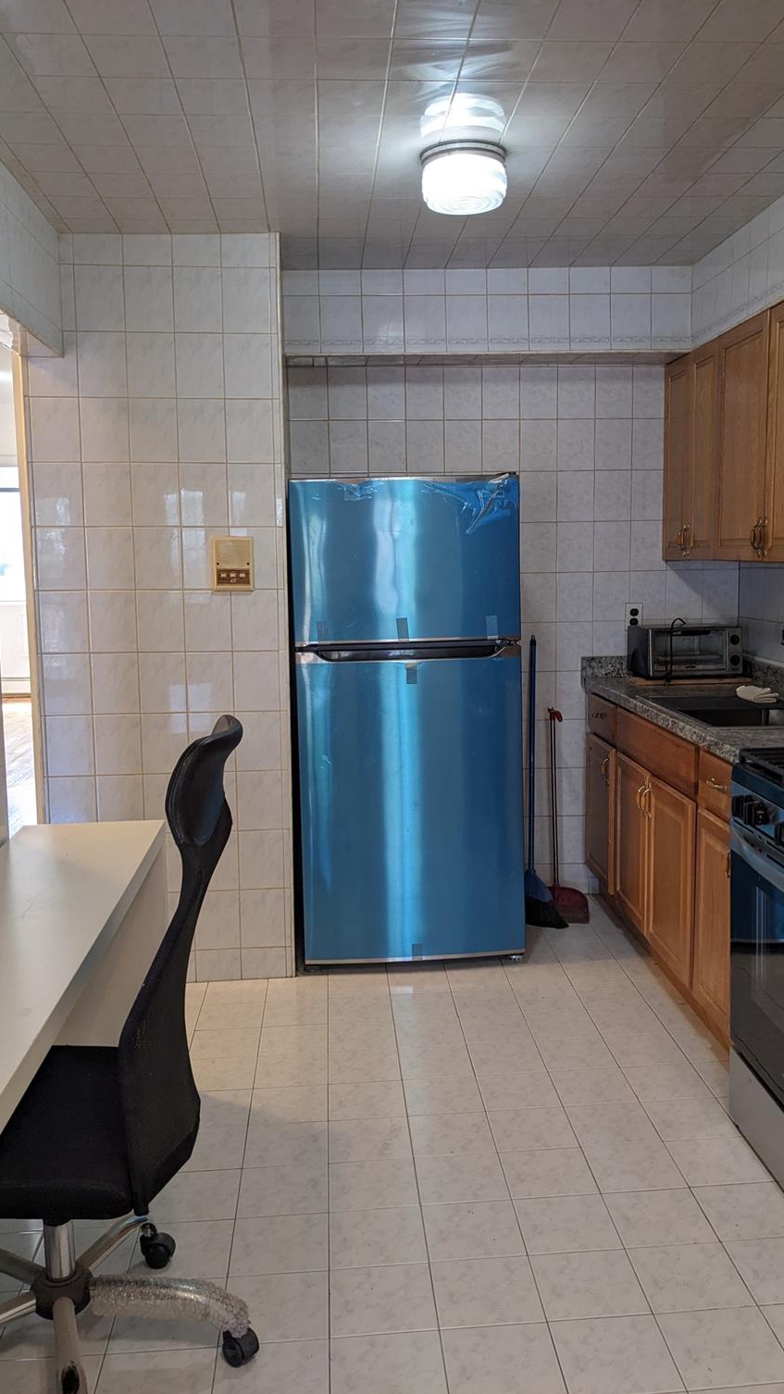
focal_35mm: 30
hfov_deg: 38.9
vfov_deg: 64.3
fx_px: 1109
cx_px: 408
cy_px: 688
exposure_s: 1/40
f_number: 1.73
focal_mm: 4.38
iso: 58
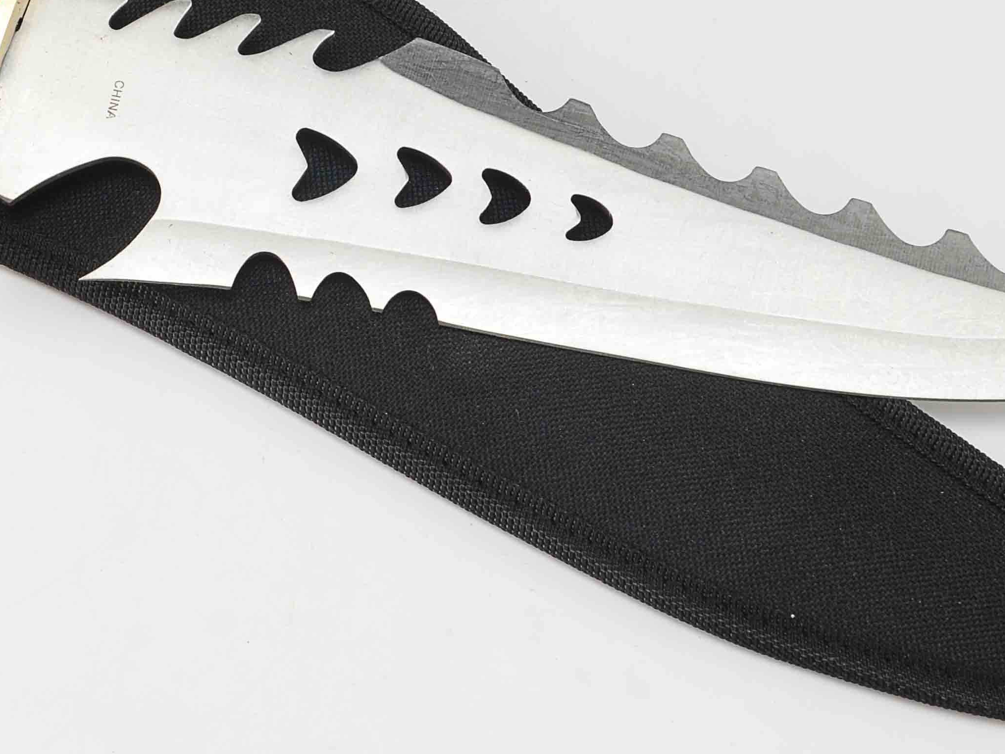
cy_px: 193
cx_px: 344
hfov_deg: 21.7
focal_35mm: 90
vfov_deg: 16.3
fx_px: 2613
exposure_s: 1/80
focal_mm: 26
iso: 100
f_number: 10
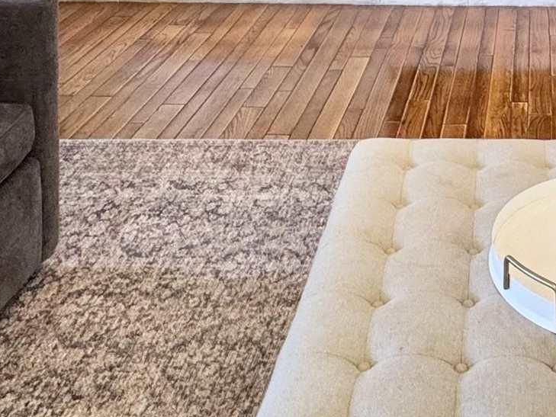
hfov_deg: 30.9
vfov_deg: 19.5
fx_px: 948
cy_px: -300
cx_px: 525
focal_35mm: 59
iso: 200
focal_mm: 2.22
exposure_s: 1/60
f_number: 2.2
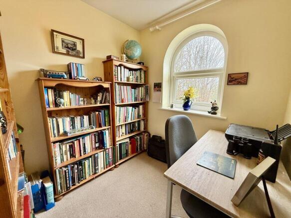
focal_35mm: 14
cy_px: 109
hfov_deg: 102.1
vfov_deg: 85.7
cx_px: 146
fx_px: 118
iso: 250
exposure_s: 1/100
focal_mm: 2.22
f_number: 2.2
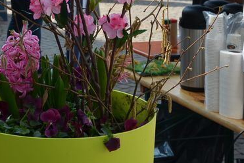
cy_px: -42
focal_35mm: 113
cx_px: -41
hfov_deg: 17.4
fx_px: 766
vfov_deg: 11.8
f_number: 8
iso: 200
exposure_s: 1/200
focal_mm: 28
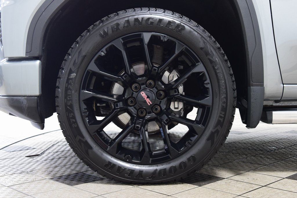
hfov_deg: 41.1
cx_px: 148
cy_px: 99
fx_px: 396
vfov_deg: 28.1
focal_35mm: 48
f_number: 6.3
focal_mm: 32
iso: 1600
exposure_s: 1/15
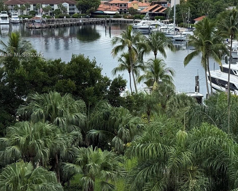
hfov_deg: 23.4
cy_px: 55
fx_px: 571
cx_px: 167
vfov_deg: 18.9
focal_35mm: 81
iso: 100
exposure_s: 1/4098
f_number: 1.78
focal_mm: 6.76
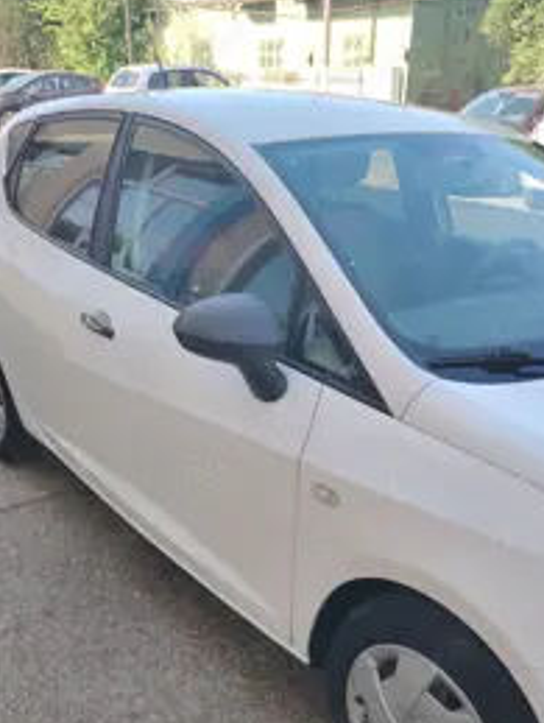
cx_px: 282
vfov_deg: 48.3
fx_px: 773
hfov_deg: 38.7
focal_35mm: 37
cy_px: 536
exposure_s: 1/193
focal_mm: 5.25
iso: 100
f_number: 1.75
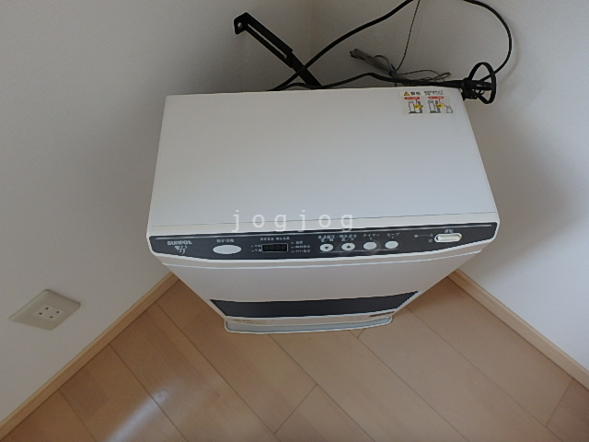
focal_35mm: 21
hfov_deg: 79.0
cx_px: 294
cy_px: 221
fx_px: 357
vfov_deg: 63.4
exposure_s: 1/50
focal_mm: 3.7
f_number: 3.5
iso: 200
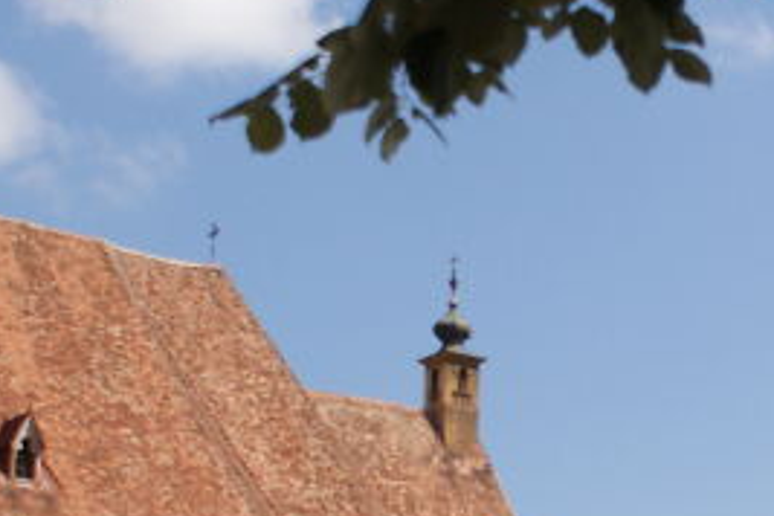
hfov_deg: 20.0
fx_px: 2128
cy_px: 439
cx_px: 777
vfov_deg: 13.7
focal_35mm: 99
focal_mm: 20
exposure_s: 1/4000
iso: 400
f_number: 4
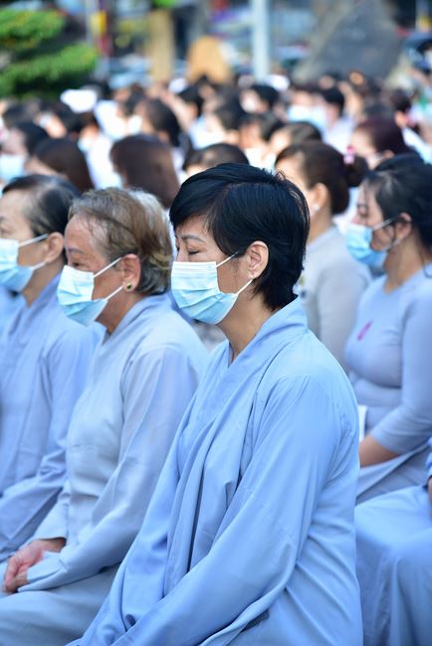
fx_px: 2158
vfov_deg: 17.1
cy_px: 323
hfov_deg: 11.4
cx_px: 216
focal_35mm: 120
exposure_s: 1/100
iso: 100
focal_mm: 120
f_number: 4
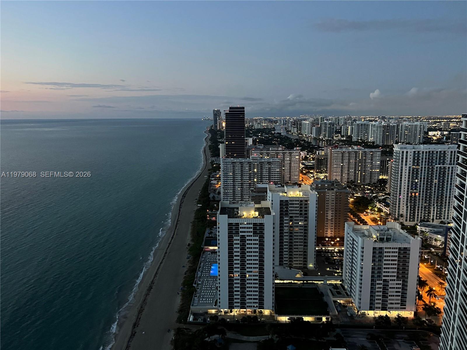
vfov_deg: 53.1
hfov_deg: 67.3
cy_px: 175
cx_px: 234
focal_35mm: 26
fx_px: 351
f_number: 1.5
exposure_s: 1/30
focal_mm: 5.7
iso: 640
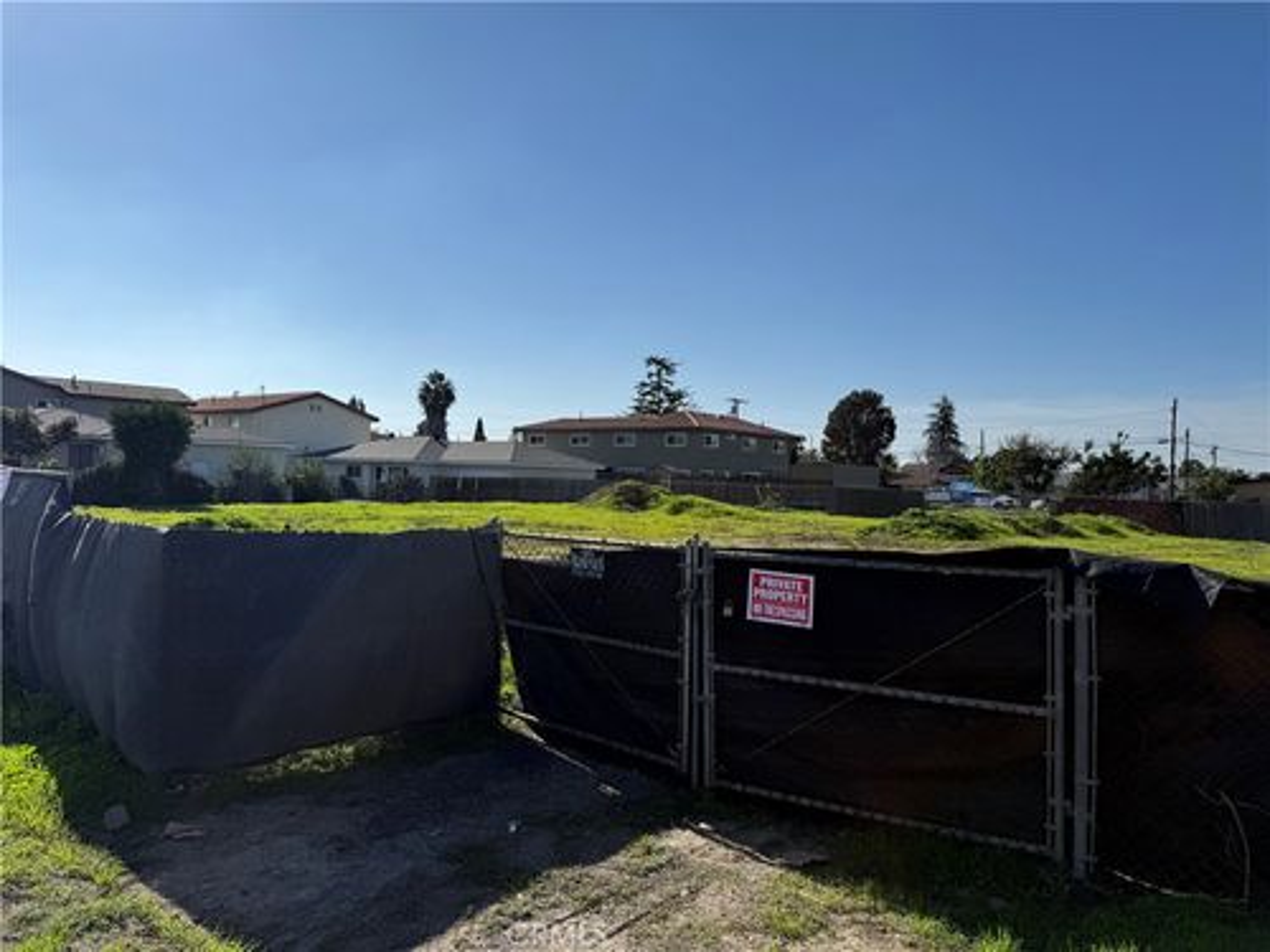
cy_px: 476
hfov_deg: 71.6
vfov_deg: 56.8
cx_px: 635
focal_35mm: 24
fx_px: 881
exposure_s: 1/8130
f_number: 1.78
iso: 80
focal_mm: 6.76
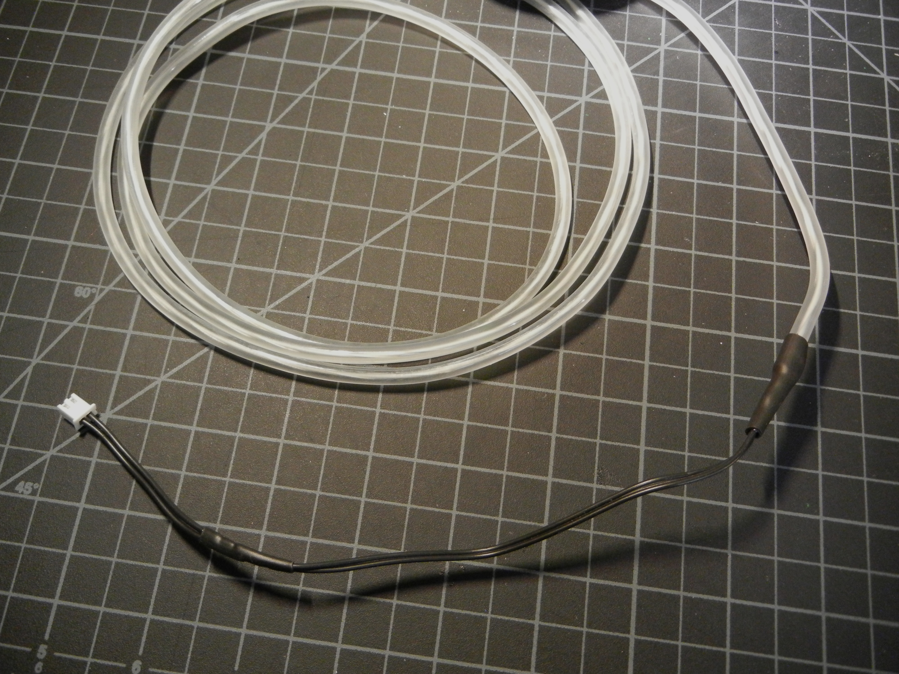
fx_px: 779
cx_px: 450
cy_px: 337
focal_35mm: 30
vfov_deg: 46.8
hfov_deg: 60.0
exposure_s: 1/16.7
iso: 800
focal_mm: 5.4
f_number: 3.5
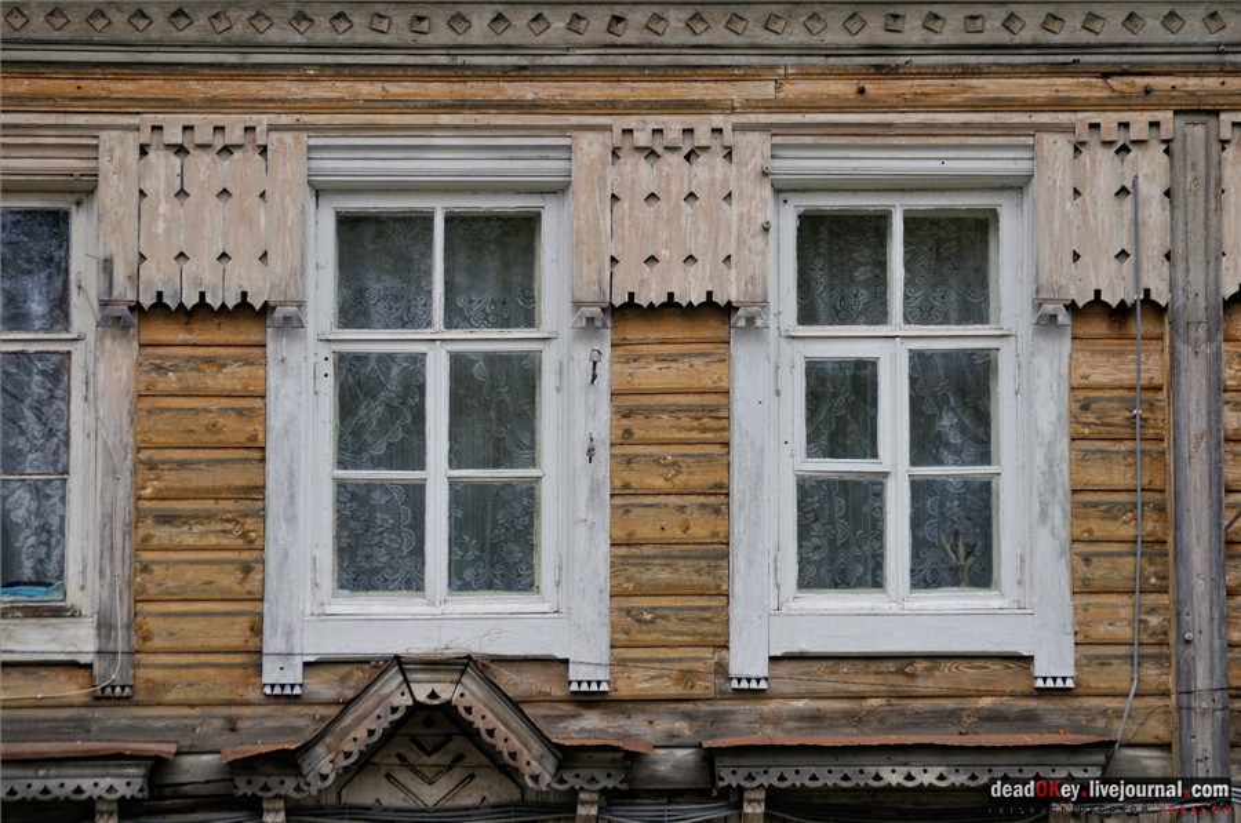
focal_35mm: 142
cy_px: 412
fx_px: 4904
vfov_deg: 9.6
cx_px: 620
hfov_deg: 14.4
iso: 500
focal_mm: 95
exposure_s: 1/500
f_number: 5.6
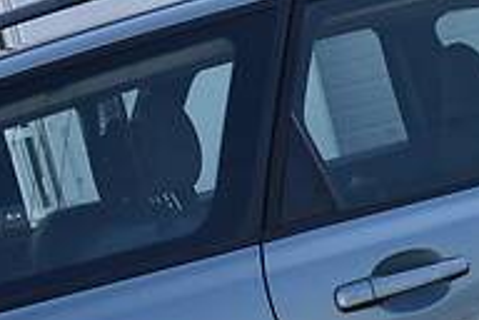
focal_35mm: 100
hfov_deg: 19.6
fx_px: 1330
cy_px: 224
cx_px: 511
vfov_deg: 13.7
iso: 320
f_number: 8
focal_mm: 24
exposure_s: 1/250
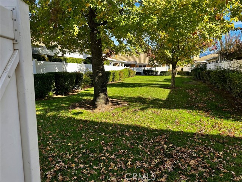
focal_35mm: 24
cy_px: 91
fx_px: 168
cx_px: 121
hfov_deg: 71.6
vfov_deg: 56.8
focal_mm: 6.86
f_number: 1.78
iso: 80
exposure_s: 1/1107
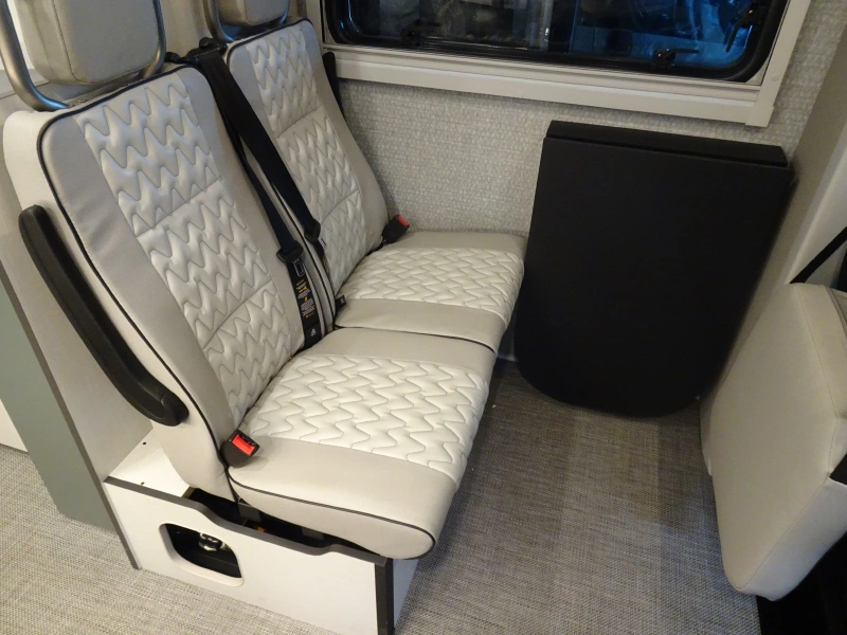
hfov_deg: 71.6
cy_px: 318
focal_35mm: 24
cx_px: 424
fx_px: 587
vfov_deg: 56.8
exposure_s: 1/30
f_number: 3.5
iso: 800
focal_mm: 4.1
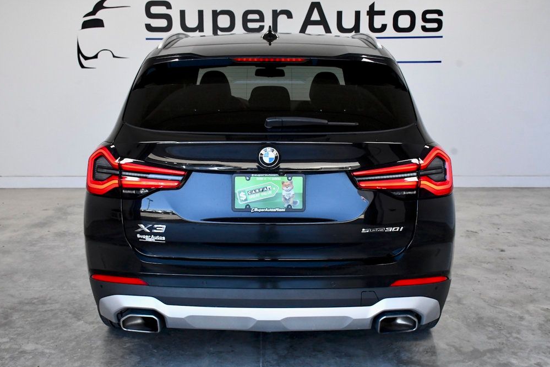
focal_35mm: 41
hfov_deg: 47.4
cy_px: 183
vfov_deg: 32.6
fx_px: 626
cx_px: 269
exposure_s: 1/320
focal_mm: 27
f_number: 9
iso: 2500
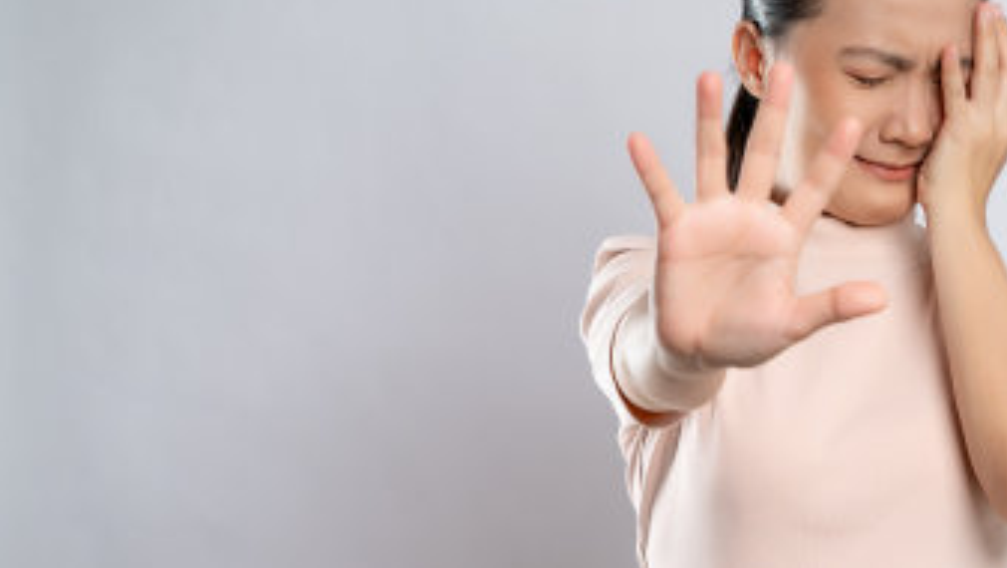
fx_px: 2538
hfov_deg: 22.1
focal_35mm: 95
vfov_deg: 12.8
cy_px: 359
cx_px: 852
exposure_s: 1/160
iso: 160
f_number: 5
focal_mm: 50
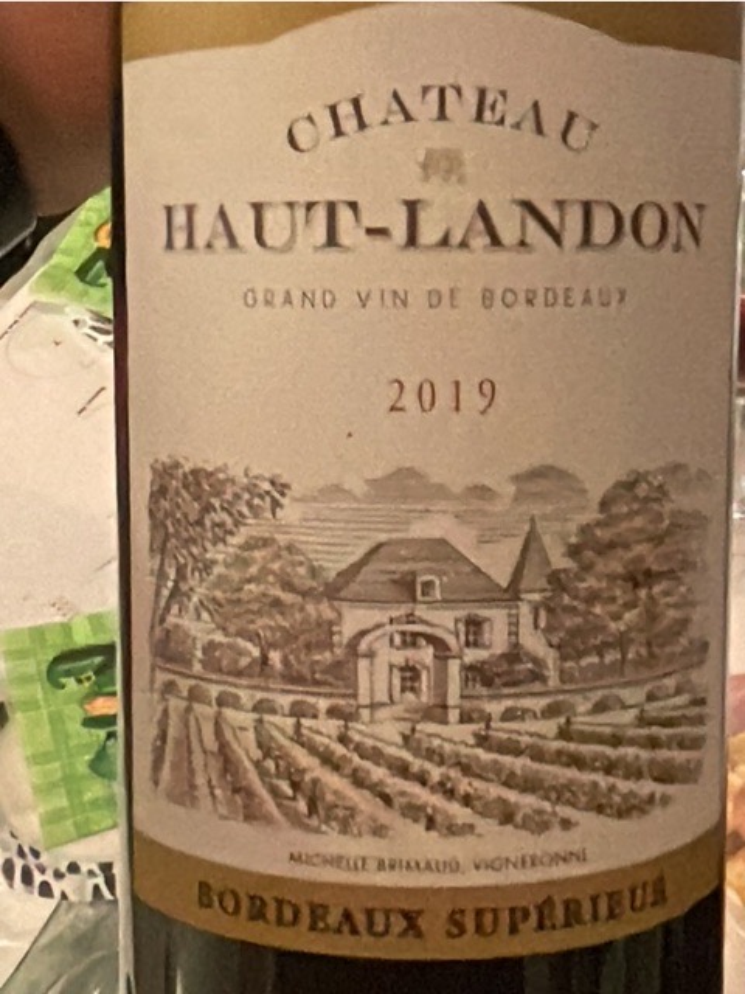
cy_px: 497
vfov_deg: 60.0
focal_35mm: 30
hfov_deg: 46.8
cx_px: 372
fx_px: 861
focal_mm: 1.54
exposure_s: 1/40
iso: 1000
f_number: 2.4
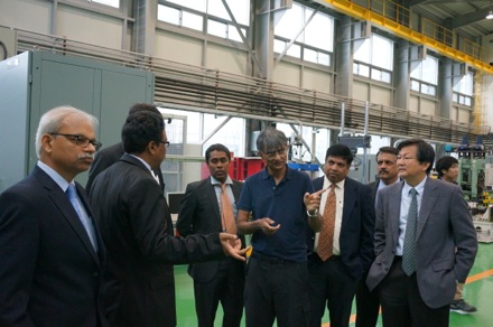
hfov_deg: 53.2
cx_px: 246
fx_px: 492
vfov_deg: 36.8
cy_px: 164
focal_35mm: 36
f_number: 4.5
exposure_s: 1/125
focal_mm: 24
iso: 3200
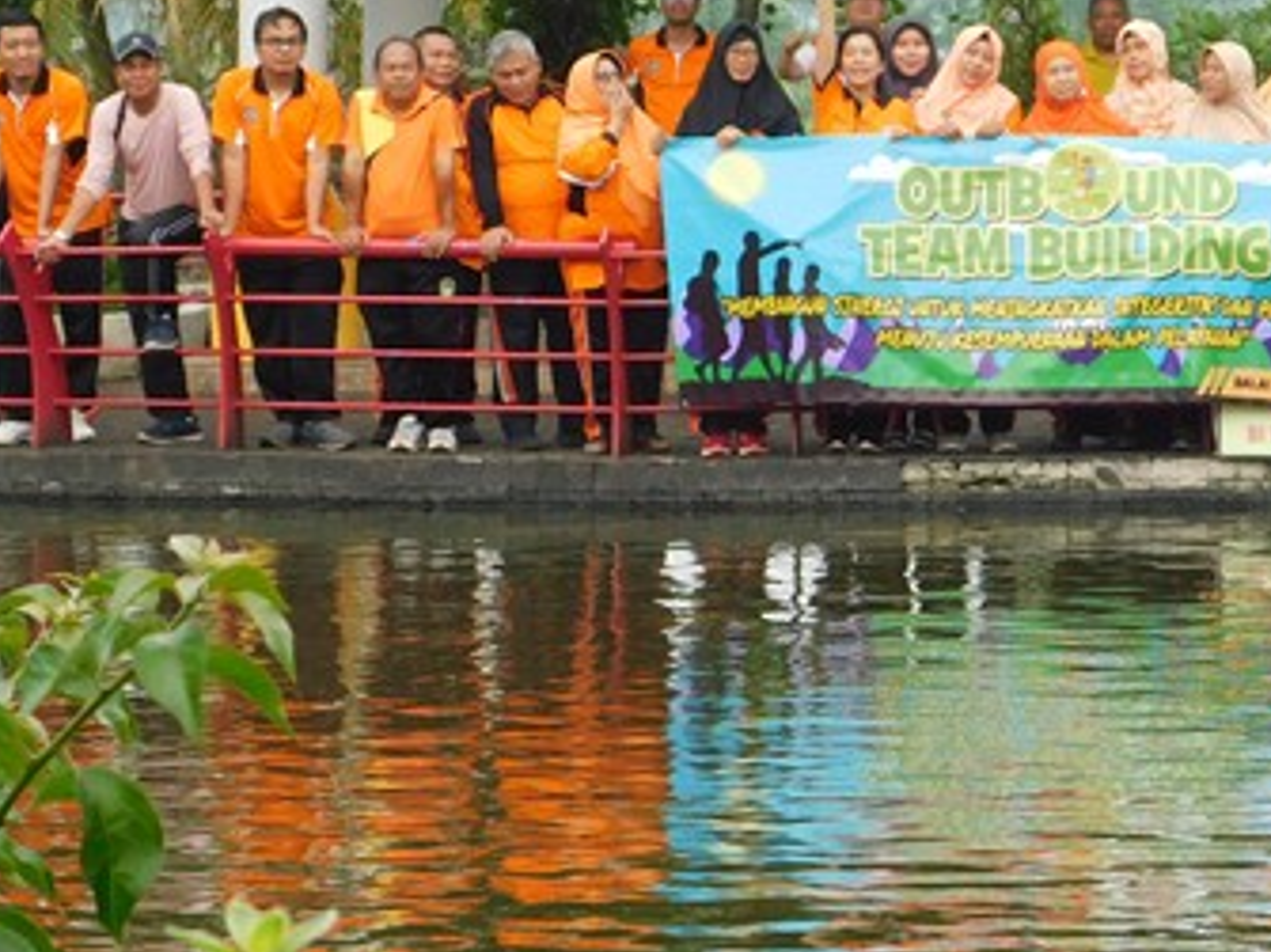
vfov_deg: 10.5
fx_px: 5175
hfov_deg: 14.0
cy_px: 190
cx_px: 903
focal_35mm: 141
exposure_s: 1/250
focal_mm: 10.4
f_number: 4
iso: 125
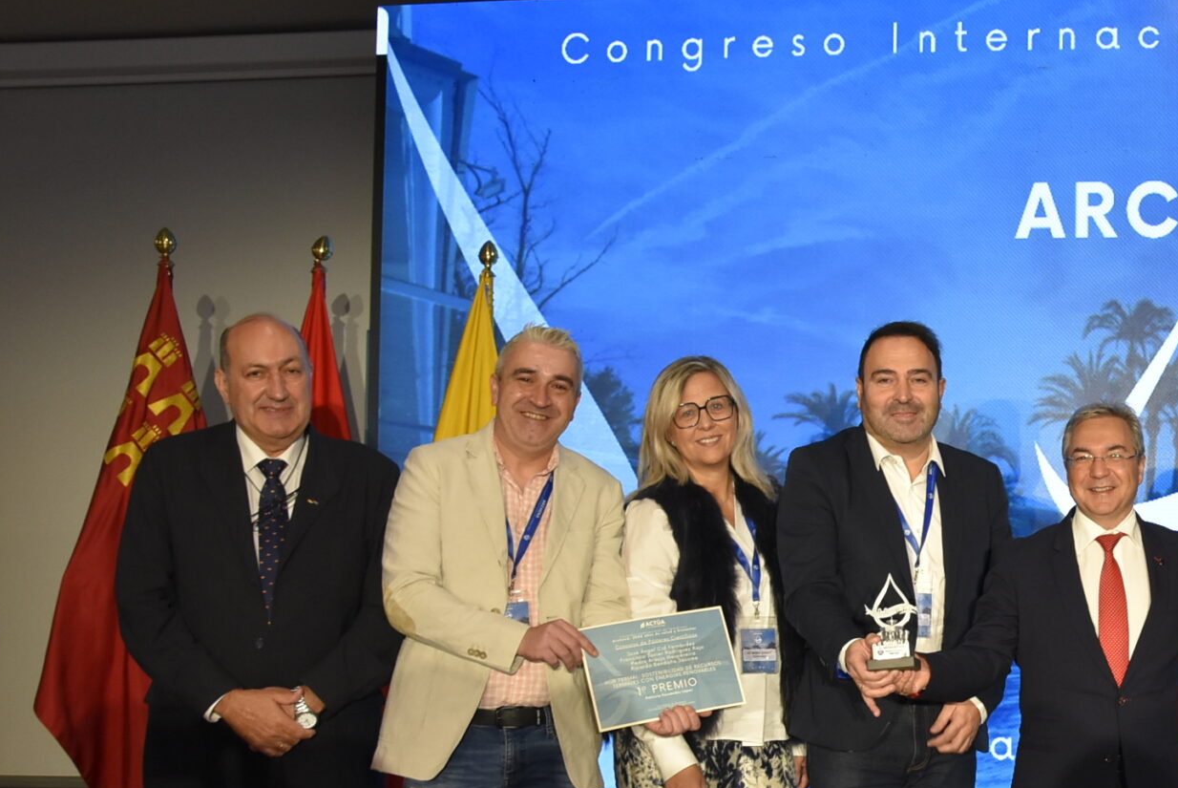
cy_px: 647
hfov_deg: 33.1
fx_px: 1834
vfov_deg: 23.8
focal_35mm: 56
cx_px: 1130
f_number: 4
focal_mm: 18
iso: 800
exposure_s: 1/60
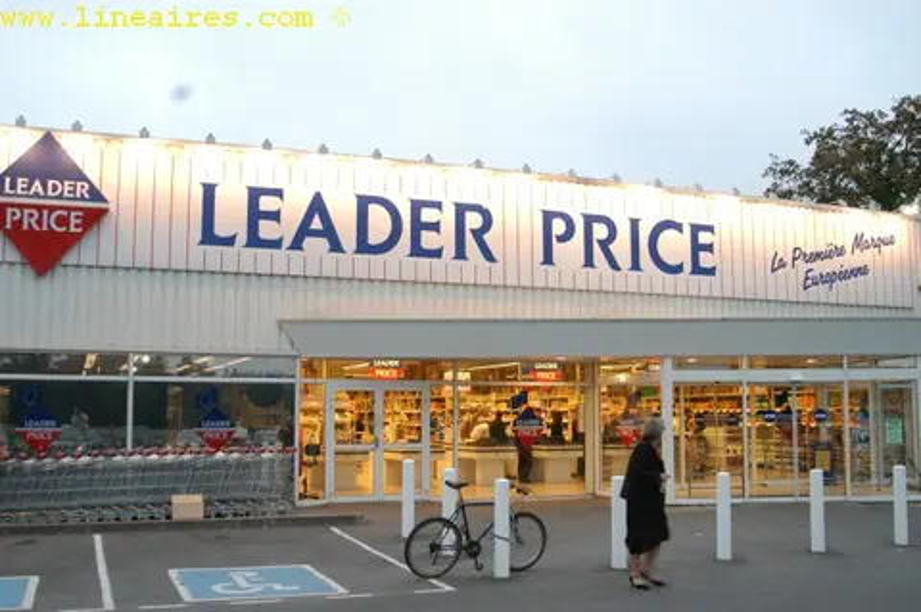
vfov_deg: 36.8
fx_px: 920
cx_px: 460
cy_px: 306
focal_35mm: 36
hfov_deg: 53.2
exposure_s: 1/40
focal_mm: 24
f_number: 3.2
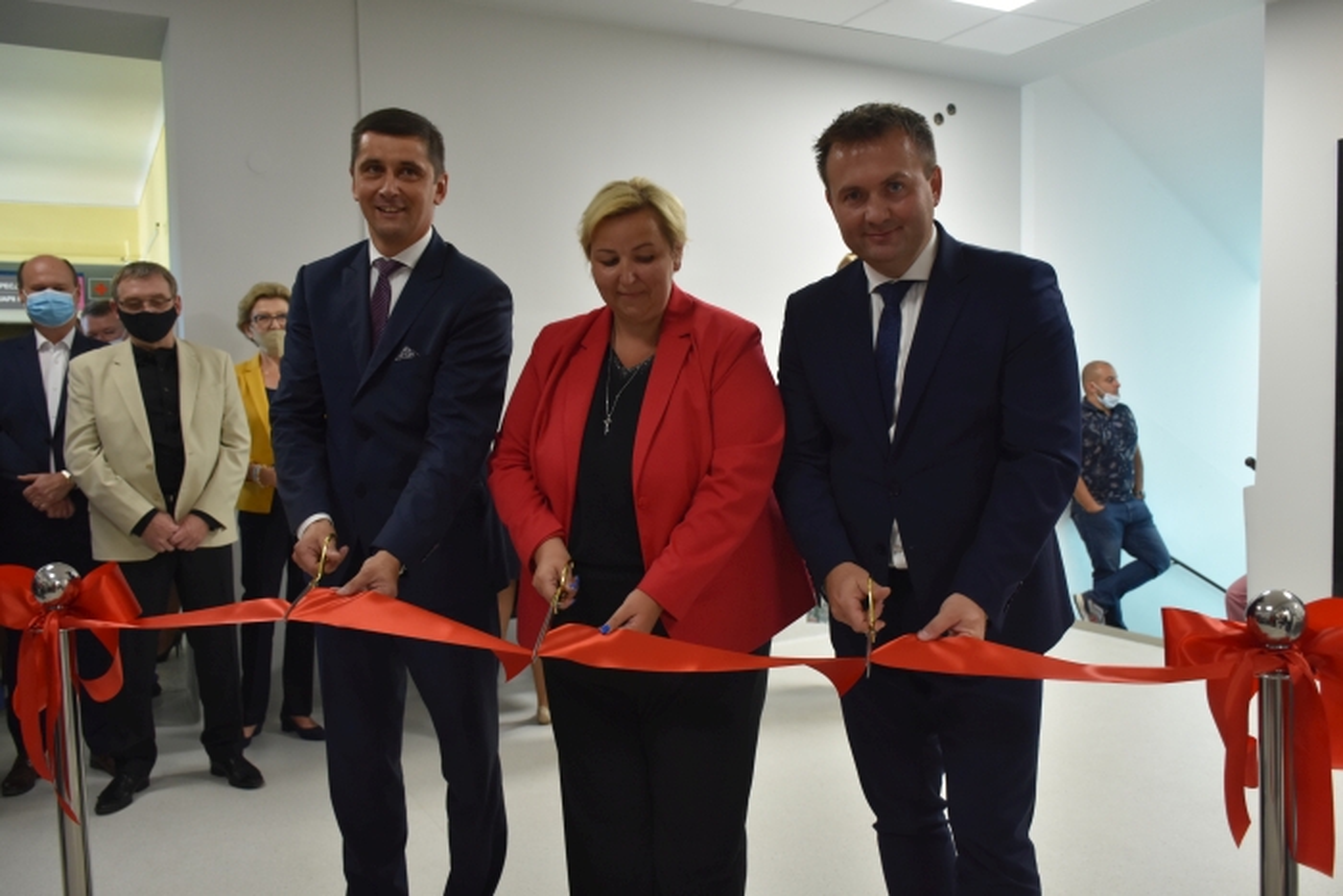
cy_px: 448
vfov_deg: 43.6
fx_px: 1119
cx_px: 672
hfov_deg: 61.9
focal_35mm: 30
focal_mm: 20
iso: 800
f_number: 4
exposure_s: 1/60
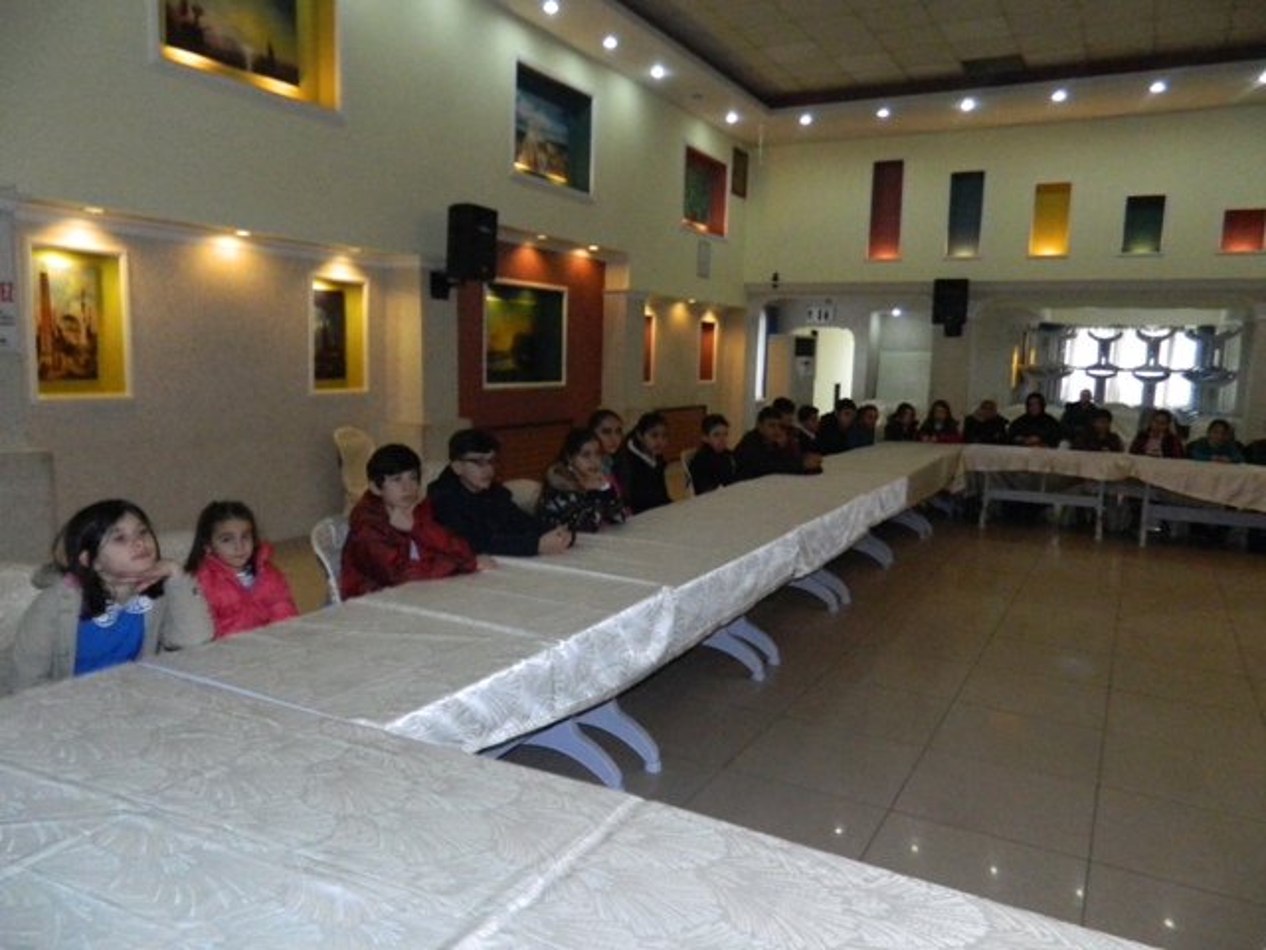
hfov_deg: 69.4
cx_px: 633
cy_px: 475
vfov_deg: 54.9
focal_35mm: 25
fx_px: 914
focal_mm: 4.5
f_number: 8.7
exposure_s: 1/30
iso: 800
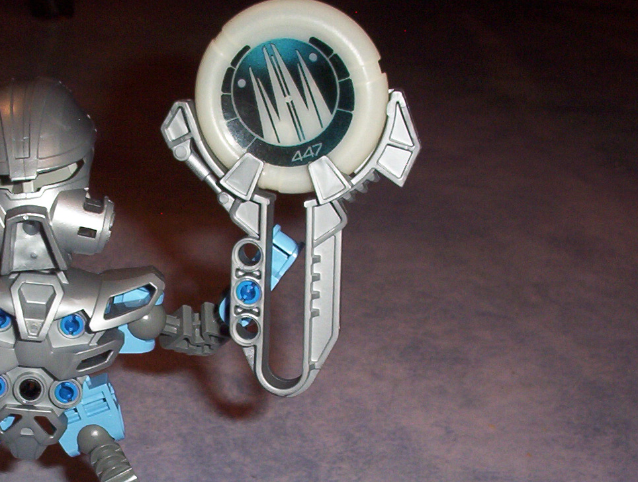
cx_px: 179
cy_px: 375
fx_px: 1219
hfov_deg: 29.0
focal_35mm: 66
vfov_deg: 22.1
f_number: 4.5
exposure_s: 1/30
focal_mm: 6
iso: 140
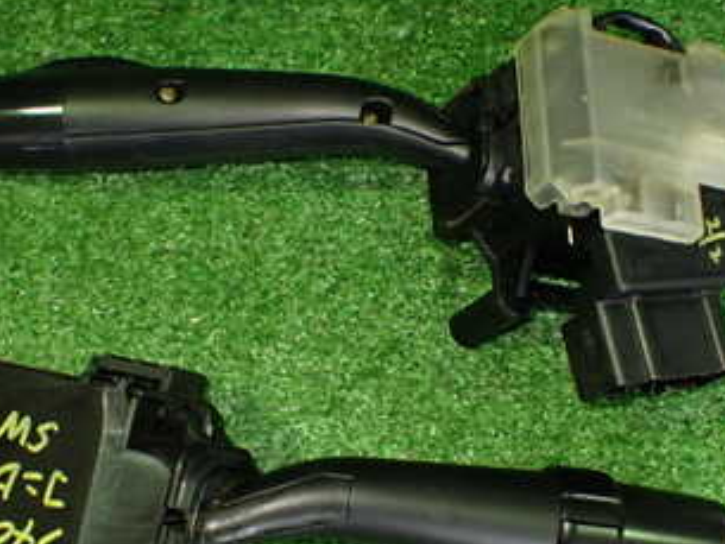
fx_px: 1236
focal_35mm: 59
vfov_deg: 24.7
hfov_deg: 32.7
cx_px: 330
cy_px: 375
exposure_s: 1/60
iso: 800
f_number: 2.3
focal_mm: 5.4
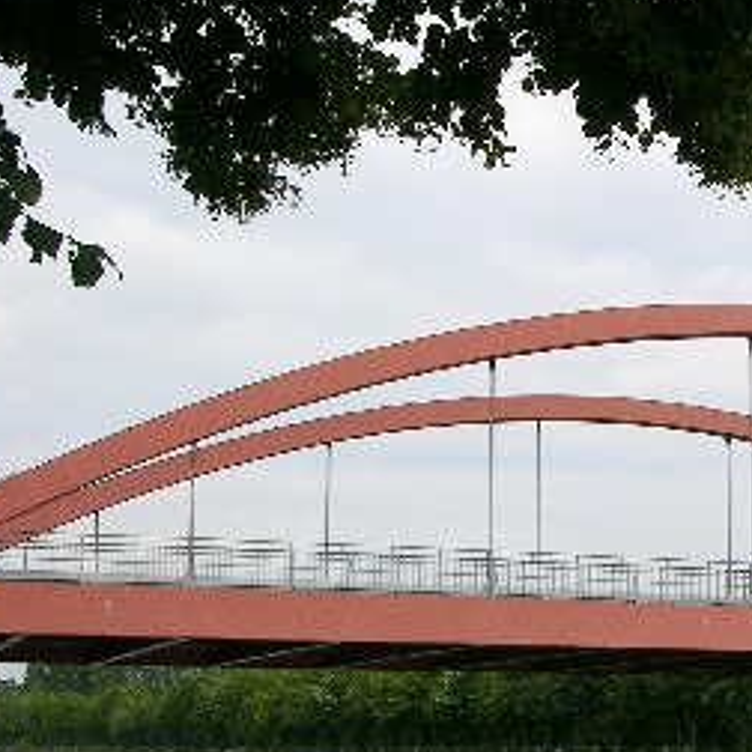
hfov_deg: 23.3
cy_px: 516
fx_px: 1770
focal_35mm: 72
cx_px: 691
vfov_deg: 23.9
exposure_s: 1/126
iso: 50
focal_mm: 8.9
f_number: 8
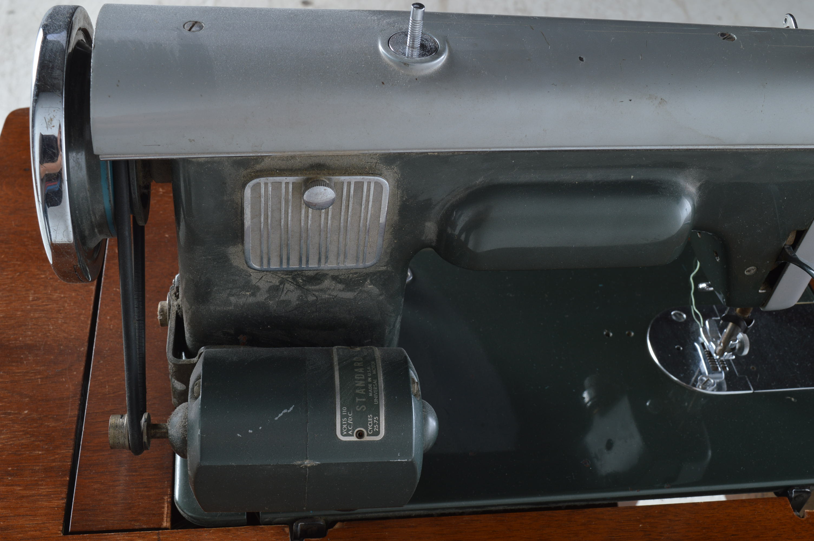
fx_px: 1017
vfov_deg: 29.8
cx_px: 407
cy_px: 270
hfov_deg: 43.6
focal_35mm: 45
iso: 100
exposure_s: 1/80
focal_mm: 30
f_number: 11
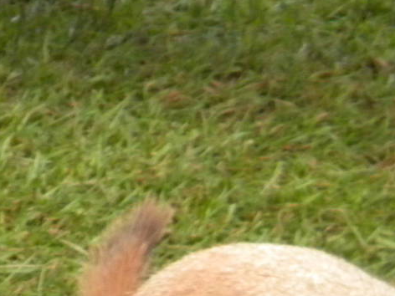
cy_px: 425
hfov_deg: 2.1
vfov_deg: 1.6
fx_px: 10749
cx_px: 316
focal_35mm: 942
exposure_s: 1/190
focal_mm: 50.4
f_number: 5.4
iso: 400
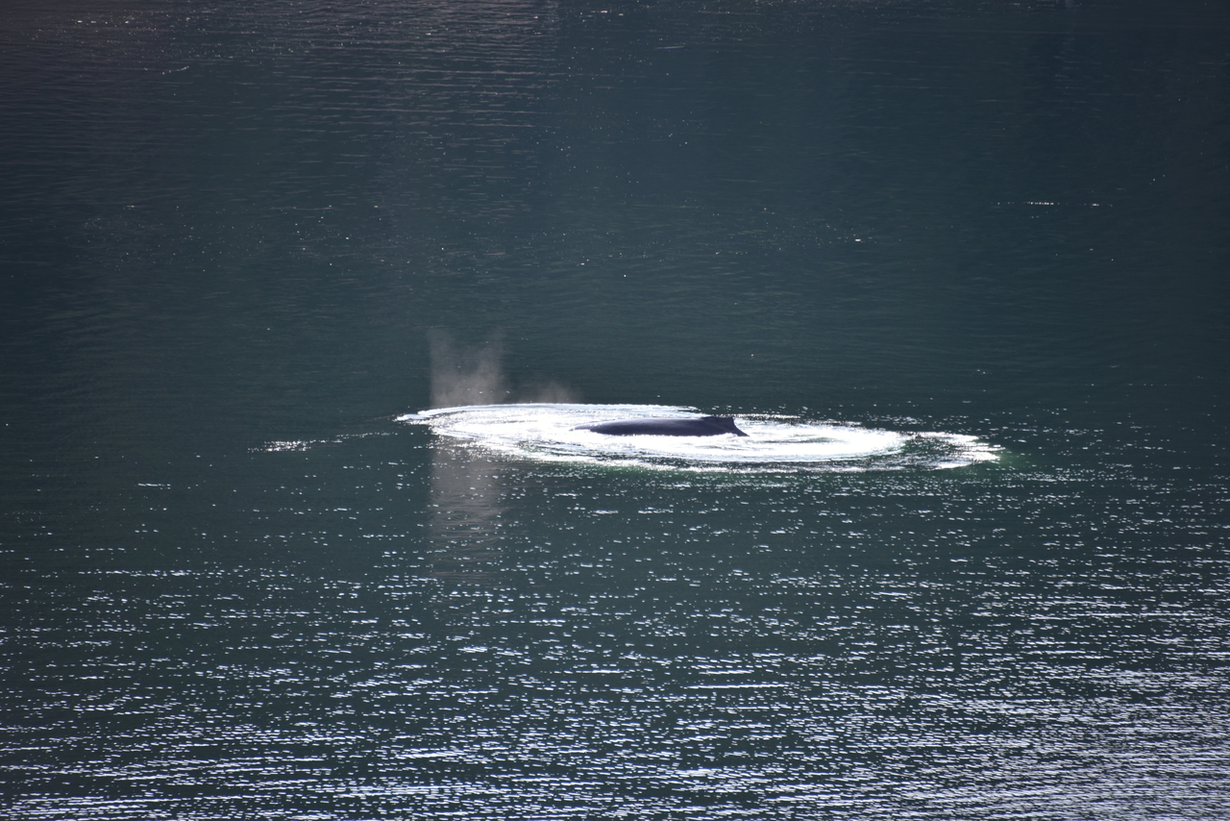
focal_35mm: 300
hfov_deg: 6.9
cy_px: 410
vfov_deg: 4.6
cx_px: 615
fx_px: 10252
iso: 320
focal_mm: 300
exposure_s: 1/640
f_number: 5.6
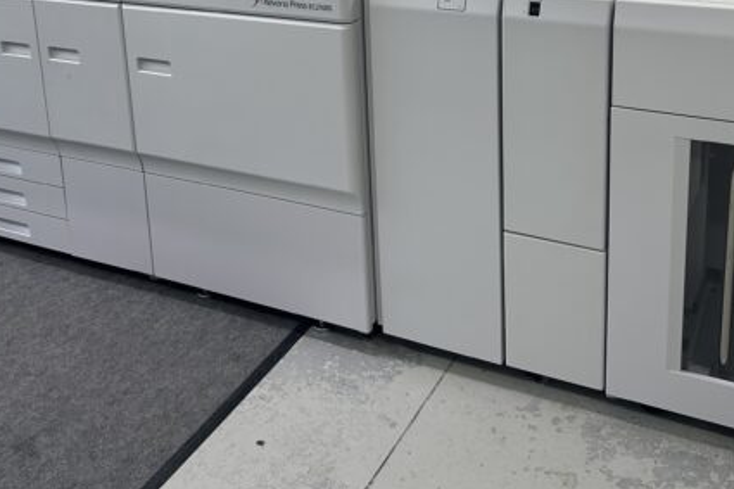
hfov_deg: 41.8
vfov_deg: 26.9
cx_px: 309
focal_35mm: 47
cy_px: -10
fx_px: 958
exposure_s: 1/258
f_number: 1.78
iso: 80
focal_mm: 6.86
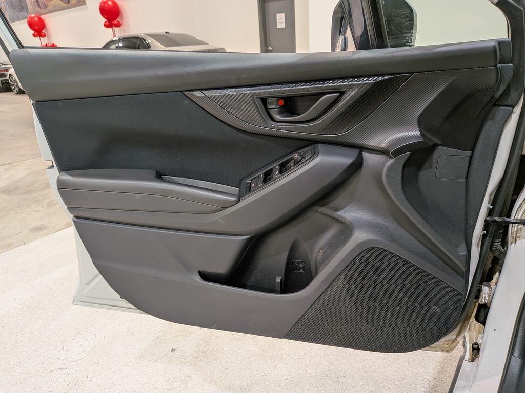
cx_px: 262
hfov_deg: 71.6
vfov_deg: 56.8
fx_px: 364
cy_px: 196
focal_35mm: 24
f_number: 1.7
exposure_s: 1/50
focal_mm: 4.53
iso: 53
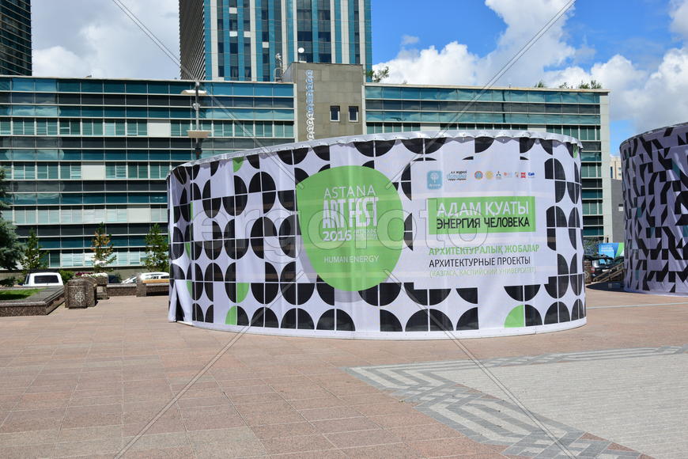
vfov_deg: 31.9
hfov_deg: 46.4
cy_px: 230
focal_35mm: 42
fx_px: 803
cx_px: 344
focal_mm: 28
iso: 100
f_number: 9
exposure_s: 1/320
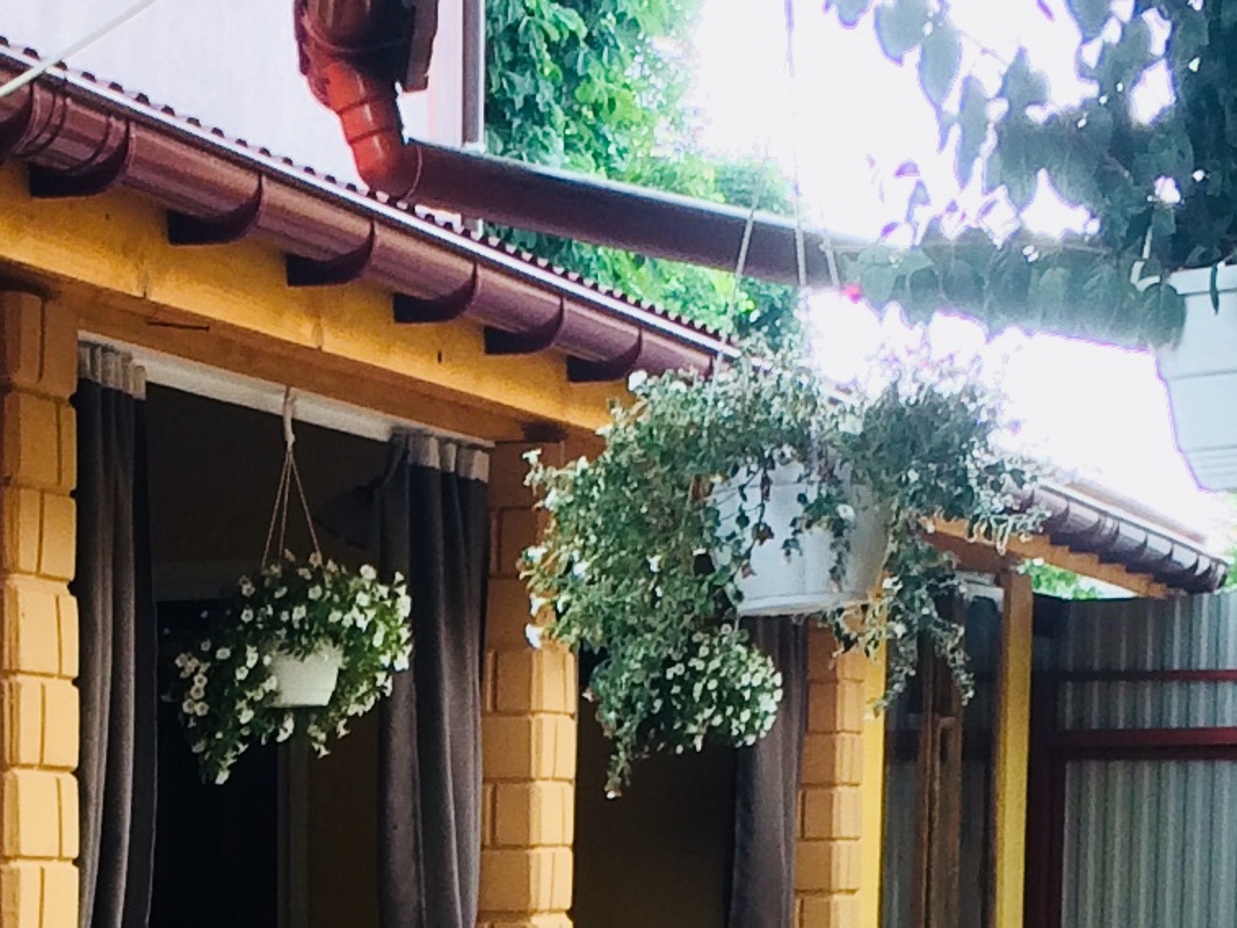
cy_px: 1395
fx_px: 4468
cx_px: 162
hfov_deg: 15.6
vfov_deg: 11.4
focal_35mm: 125
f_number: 2.2
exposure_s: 1/50
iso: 40
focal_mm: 4.15
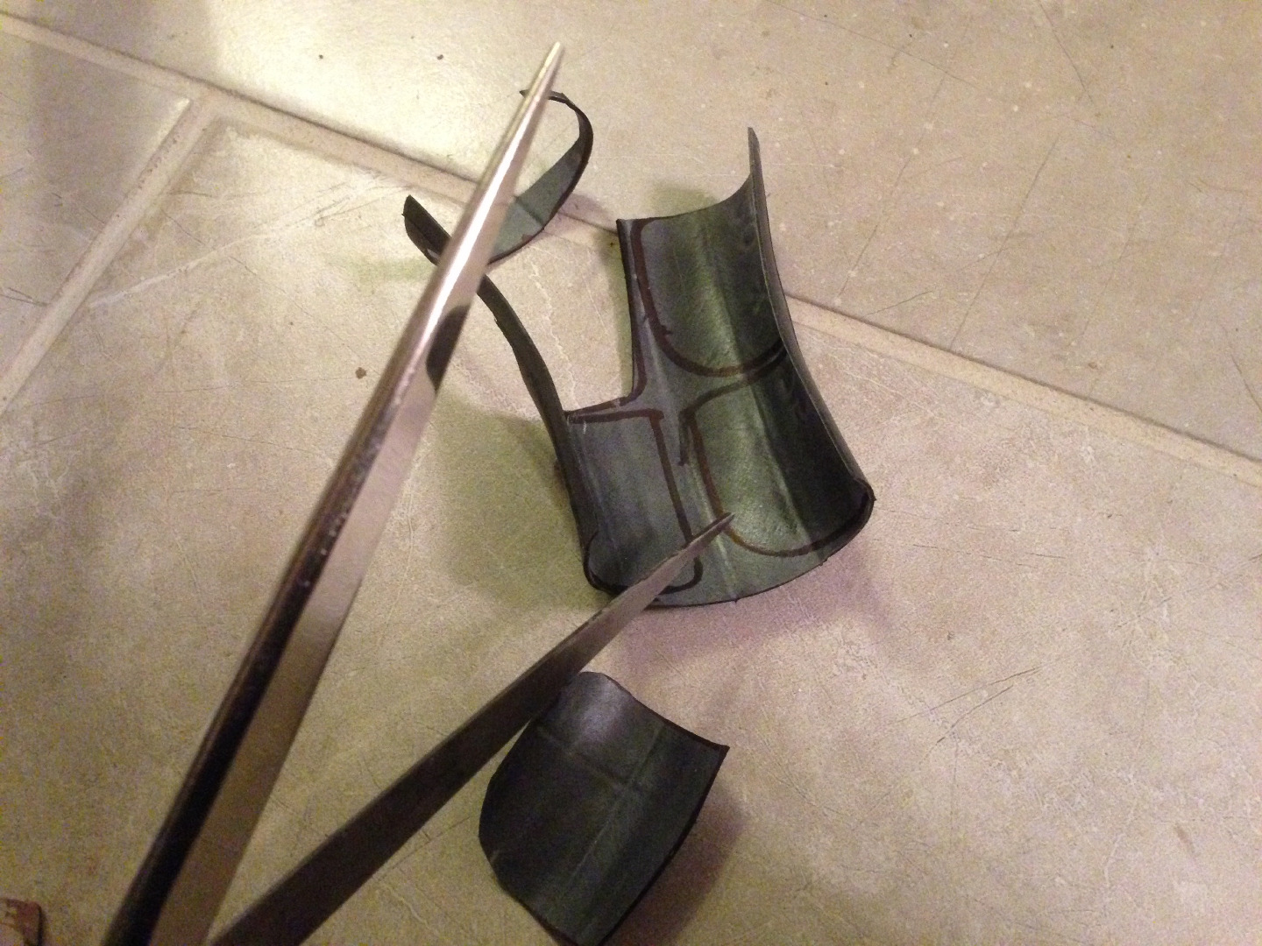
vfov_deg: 42.9
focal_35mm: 33
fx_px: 1203
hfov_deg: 55.4
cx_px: 631
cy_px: 473
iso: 640
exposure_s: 1/15
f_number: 2.4
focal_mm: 4.12
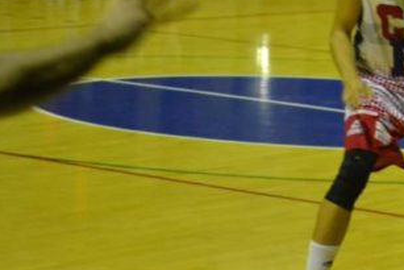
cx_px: 455
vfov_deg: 6.2
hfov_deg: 9.2
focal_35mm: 221
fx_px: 2483
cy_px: 40
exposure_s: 1/100
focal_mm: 65
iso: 3200
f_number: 4.2
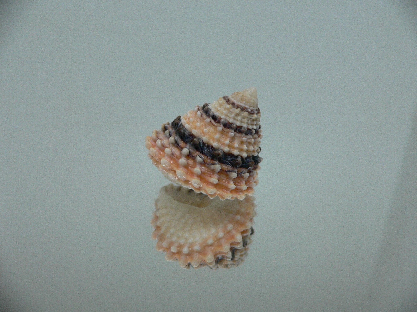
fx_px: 422
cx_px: 208
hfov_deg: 52.6
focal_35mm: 35
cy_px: 156
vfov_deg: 40.7
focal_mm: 4.6
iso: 200
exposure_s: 1/60
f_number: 2.8
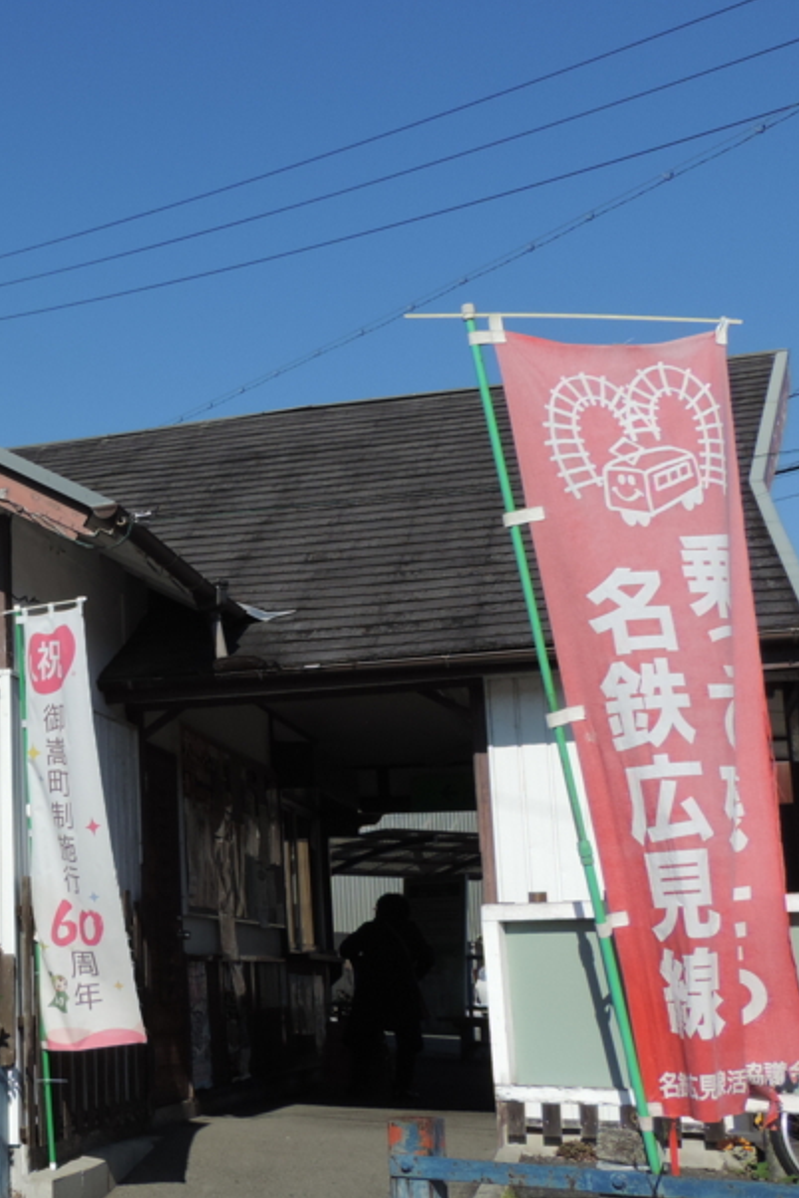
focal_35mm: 53
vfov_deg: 37.5
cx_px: -191
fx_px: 1764
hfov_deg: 23.1
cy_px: 626
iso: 80
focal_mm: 5.3
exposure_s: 1/1250
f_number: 3.5
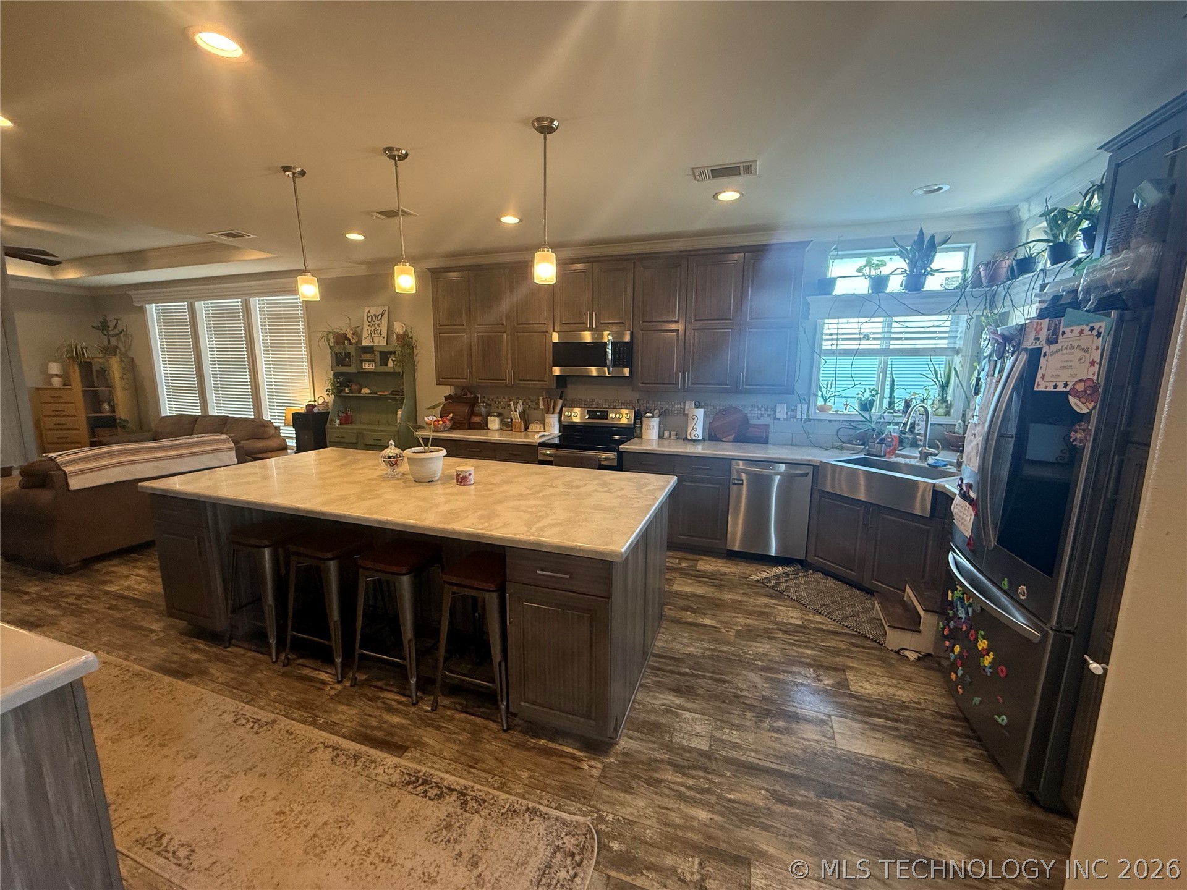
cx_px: 594
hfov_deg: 102.1
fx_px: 480
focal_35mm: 14
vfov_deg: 85.7
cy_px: 445
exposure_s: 1/120
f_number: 2.2
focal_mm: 2.22
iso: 400
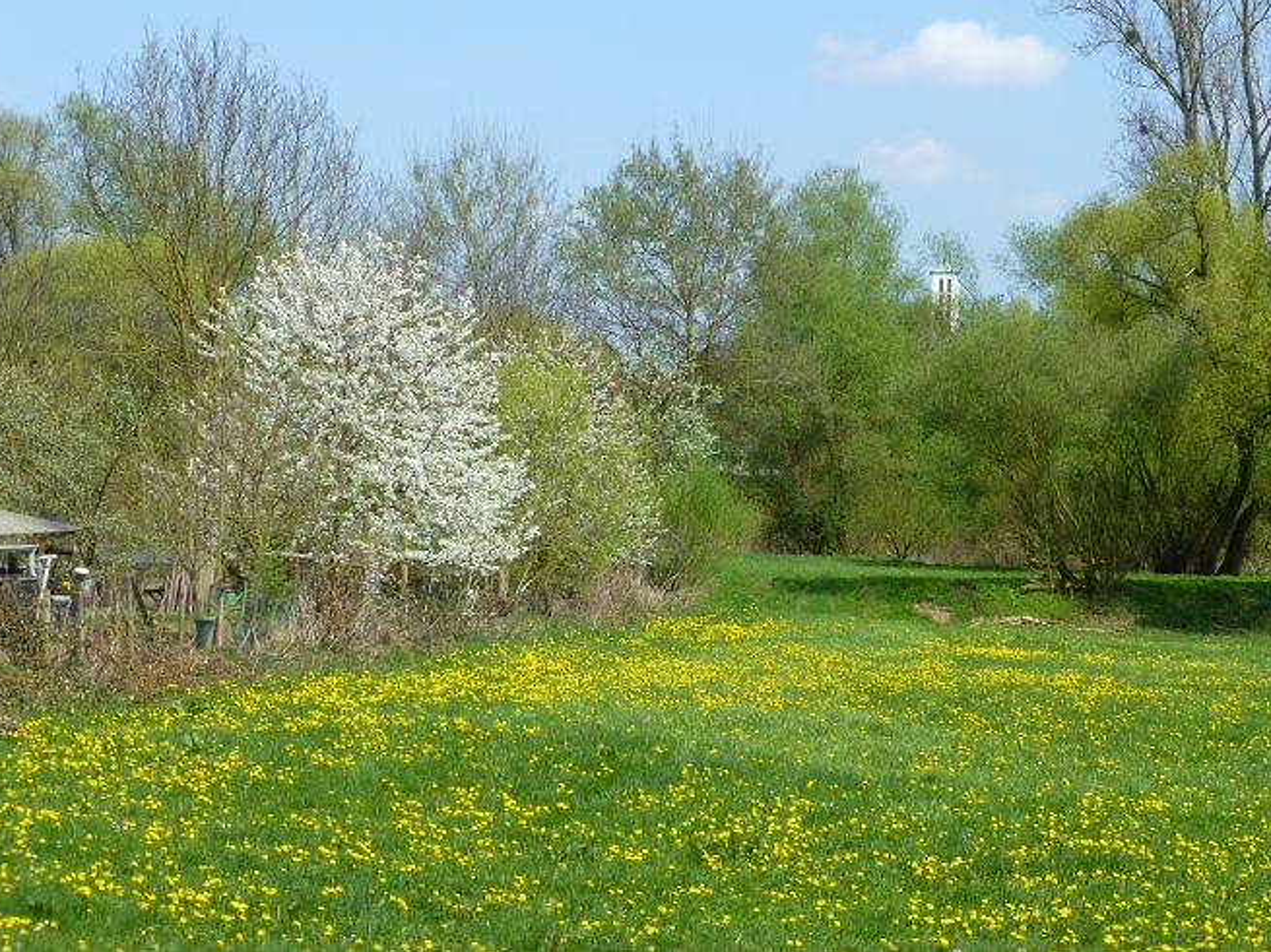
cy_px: 461
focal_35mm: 82
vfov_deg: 18.0
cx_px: 629
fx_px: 3010
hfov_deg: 23.8
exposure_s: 1/400
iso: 100
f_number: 5.1
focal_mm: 14.2
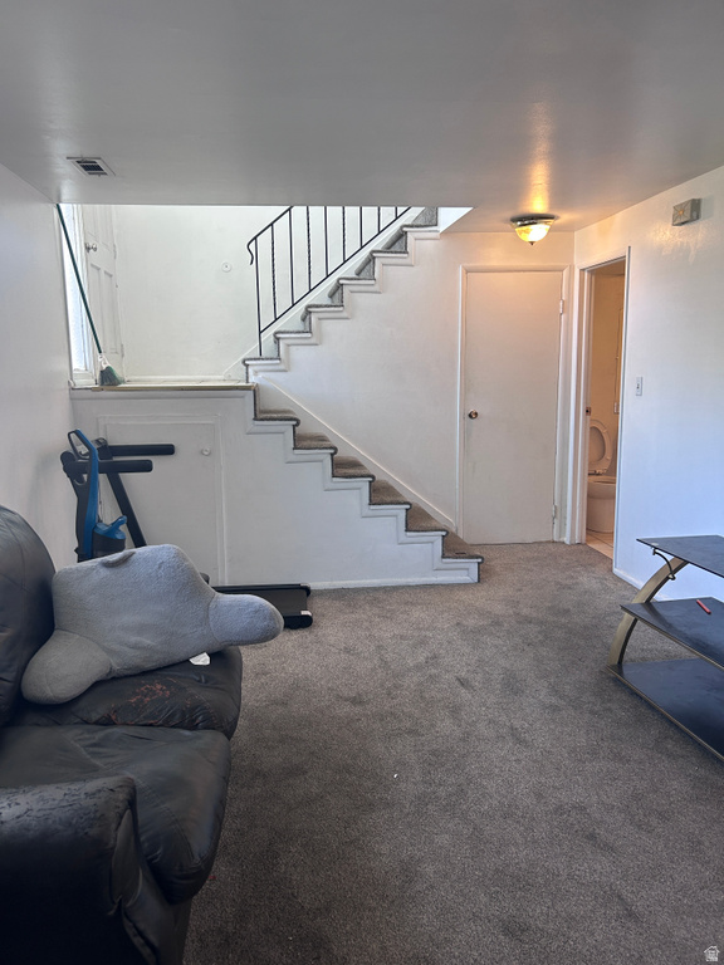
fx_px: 725
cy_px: 482
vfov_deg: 67.3
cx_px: 362
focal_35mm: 26
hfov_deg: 53.1
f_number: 1.5
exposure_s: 1/120
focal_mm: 5.7
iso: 100
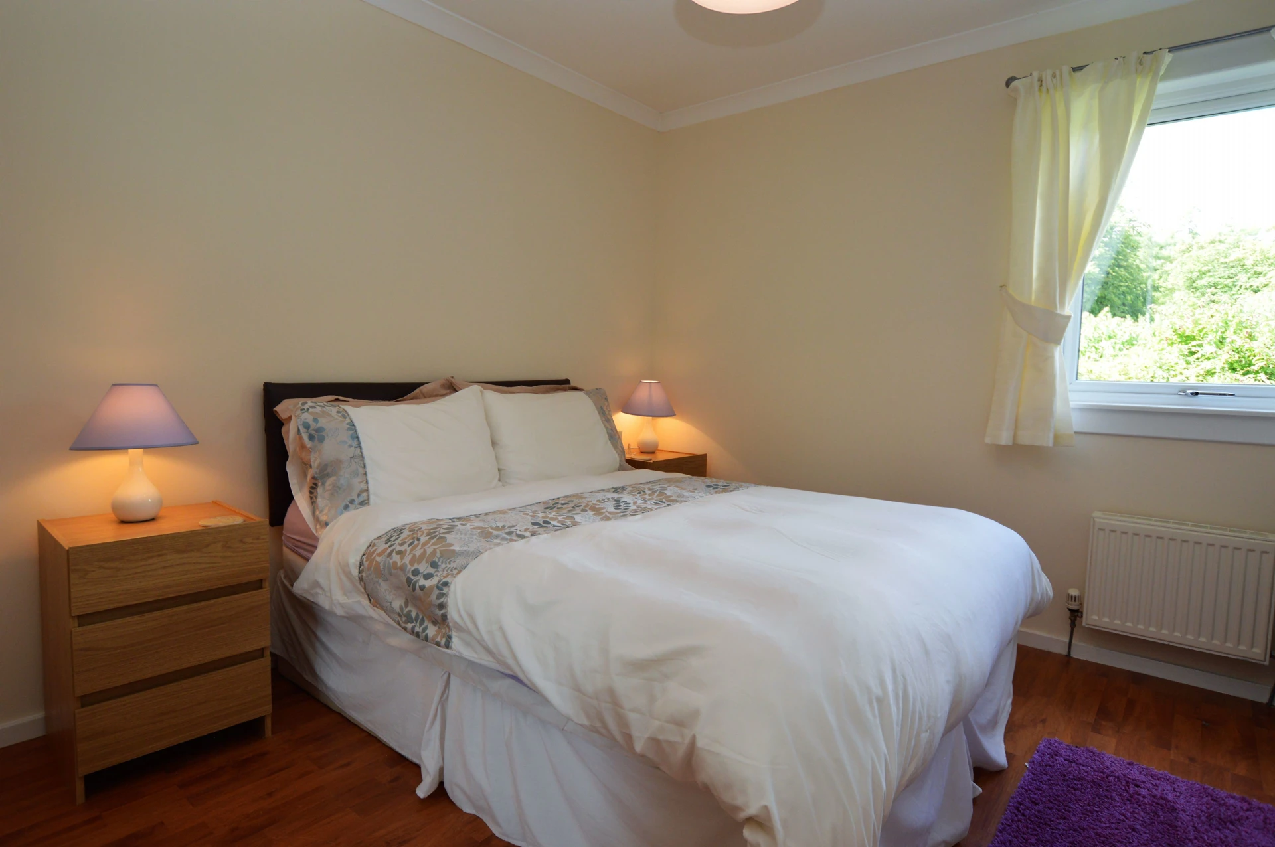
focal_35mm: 20
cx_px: 638
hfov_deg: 85.5
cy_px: 424
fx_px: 690
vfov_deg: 63.1
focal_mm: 13
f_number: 5
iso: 400
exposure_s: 1/100
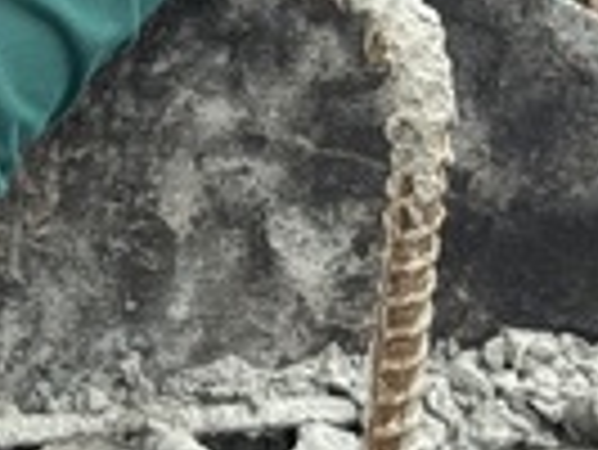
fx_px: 4859
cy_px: -493
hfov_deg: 6.7
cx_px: -719
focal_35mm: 281
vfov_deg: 5.2
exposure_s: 1/1637
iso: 64
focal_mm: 6.76
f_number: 1.78
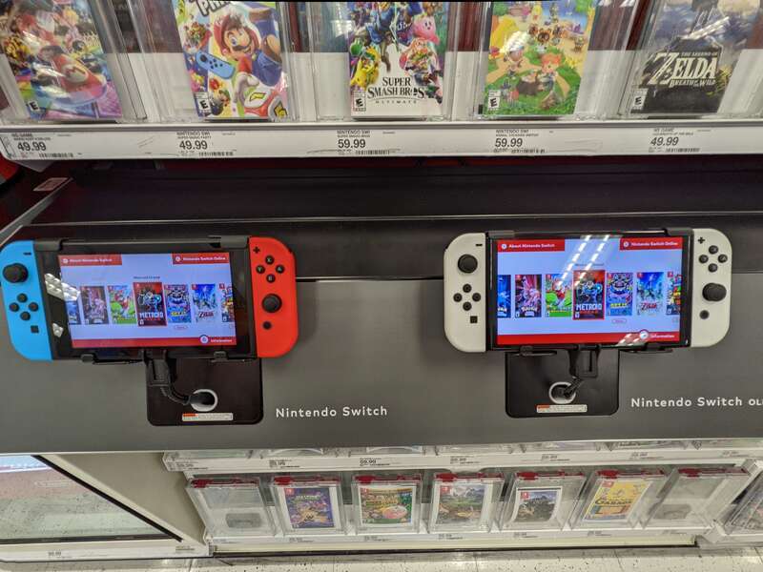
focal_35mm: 16
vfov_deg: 78.1
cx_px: 382
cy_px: 286
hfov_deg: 94.5
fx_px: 353
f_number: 2.2
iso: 38
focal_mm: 2.22
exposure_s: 1/23.8
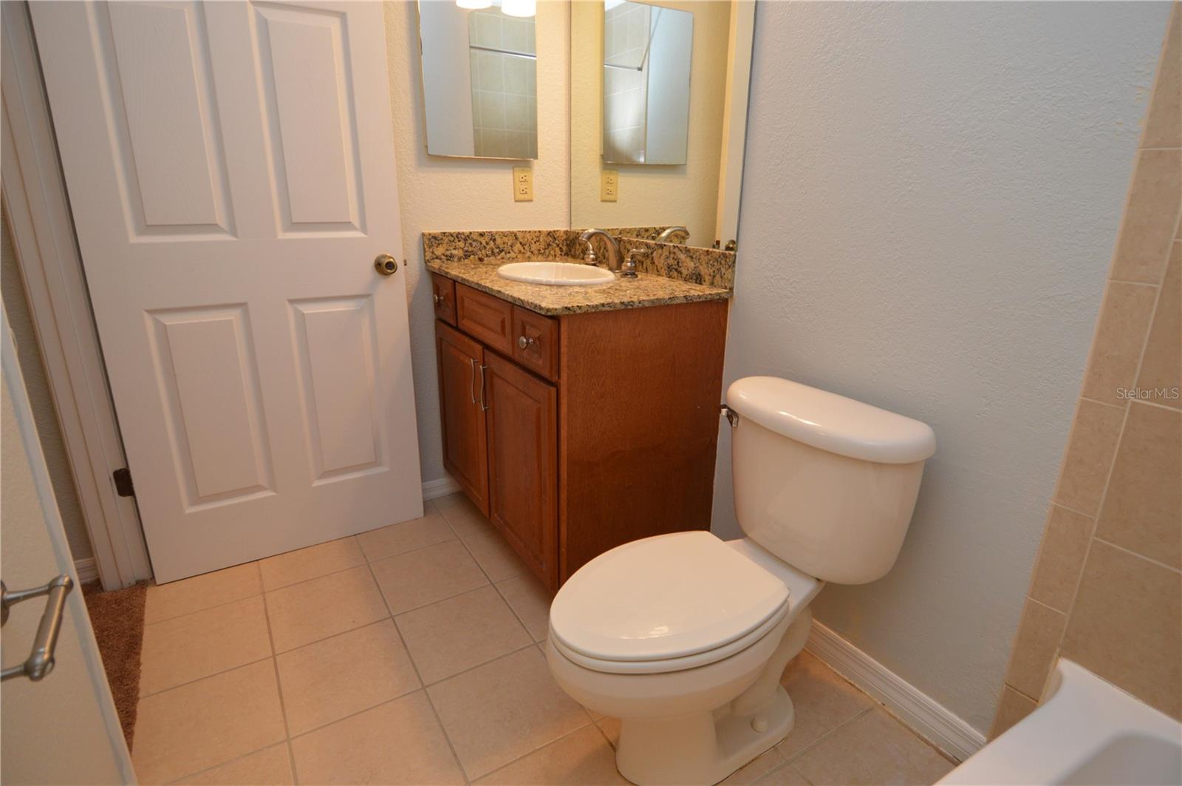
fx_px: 590
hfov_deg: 90.1
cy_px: 393
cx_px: 591
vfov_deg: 67.3
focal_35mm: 18
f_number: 4
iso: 450
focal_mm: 12
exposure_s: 1/60
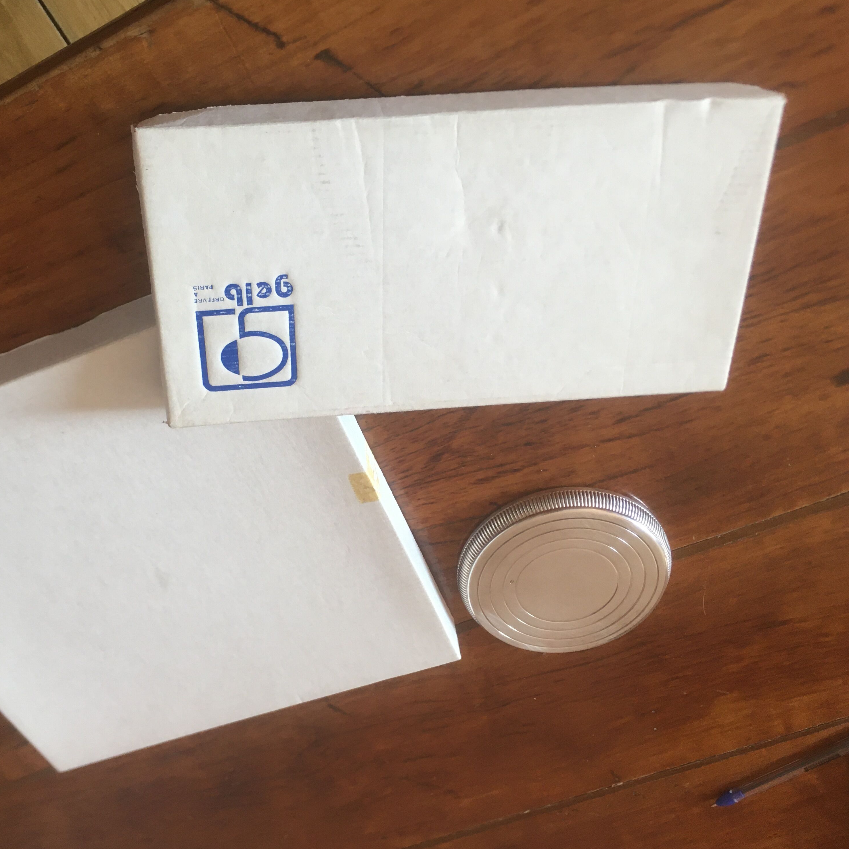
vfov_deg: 47.2
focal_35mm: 35
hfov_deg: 46.7
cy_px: 418
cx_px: 311
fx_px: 971
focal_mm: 4.15
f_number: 2.2
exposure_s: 1/33
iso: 50
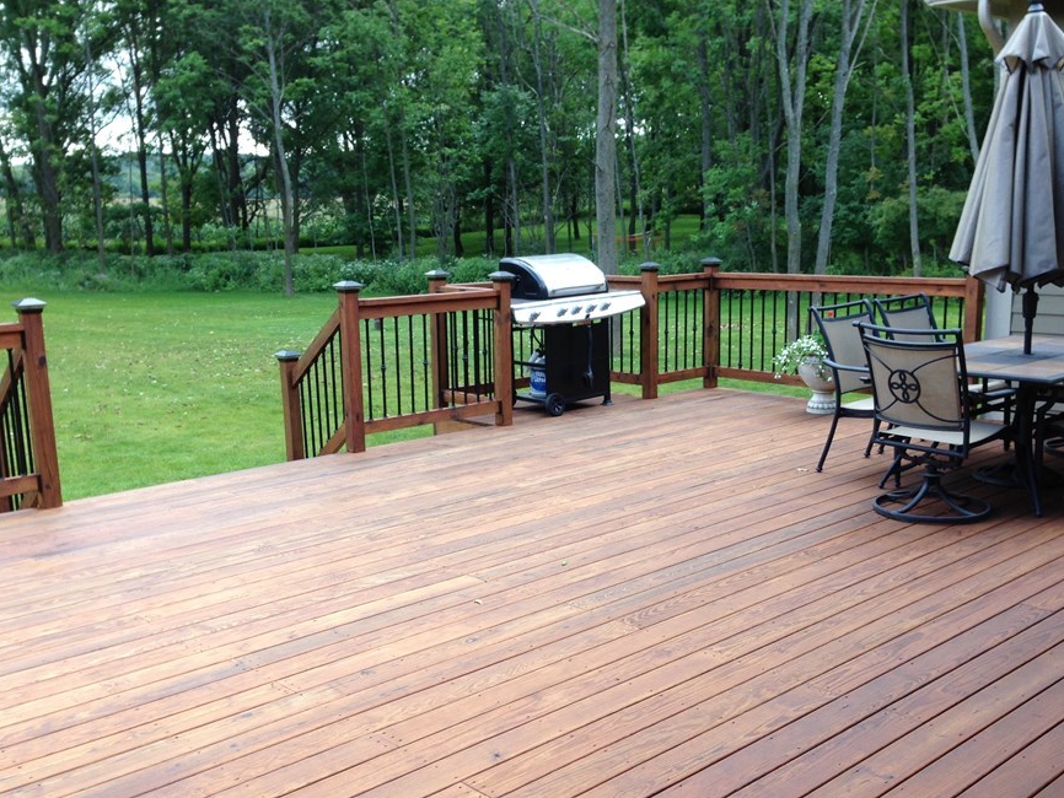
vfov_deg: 36.8
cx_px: 575
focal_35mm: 39
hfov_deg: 47.8
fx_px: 1199
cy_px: 427
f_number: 2.4
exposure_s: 1/149
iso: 50
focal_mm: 4.12
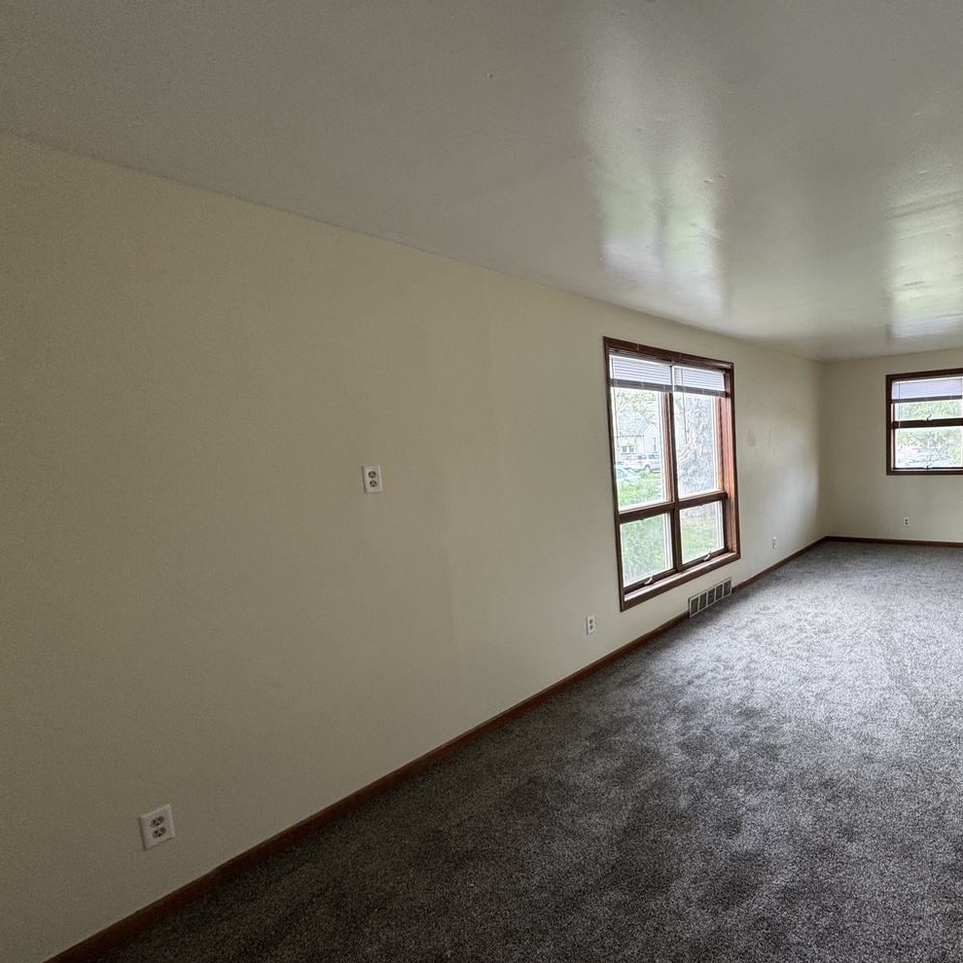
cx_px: 691
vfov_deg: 80.7
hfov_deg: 76.3
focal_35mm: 18
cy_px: 506
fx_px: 567
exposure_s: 1/99
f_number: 2.2
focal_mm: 2.22
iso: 100
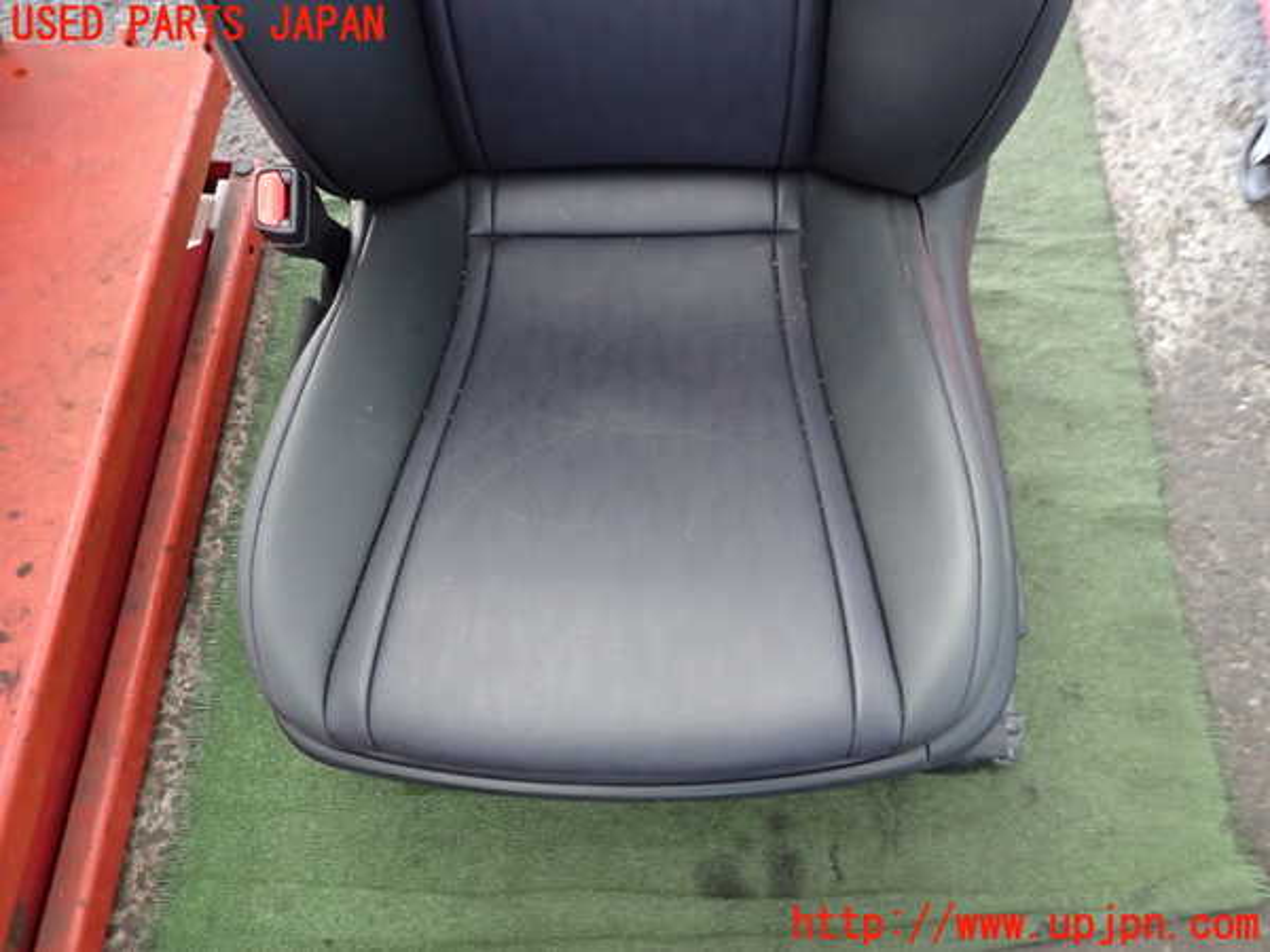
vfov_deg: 54.9
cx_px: 635
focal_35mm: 25
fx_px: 917
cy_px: 476
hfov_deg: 69.4
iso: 500
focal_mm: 4.5
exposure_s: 1/30
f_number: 2
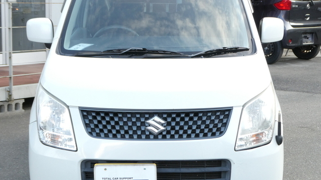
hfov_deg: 27.9
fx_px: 647
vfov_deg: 15.9
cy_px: 91
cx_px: 161
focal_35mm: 76
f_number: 4.2
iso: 125
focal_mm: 10.3
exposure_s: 1/80
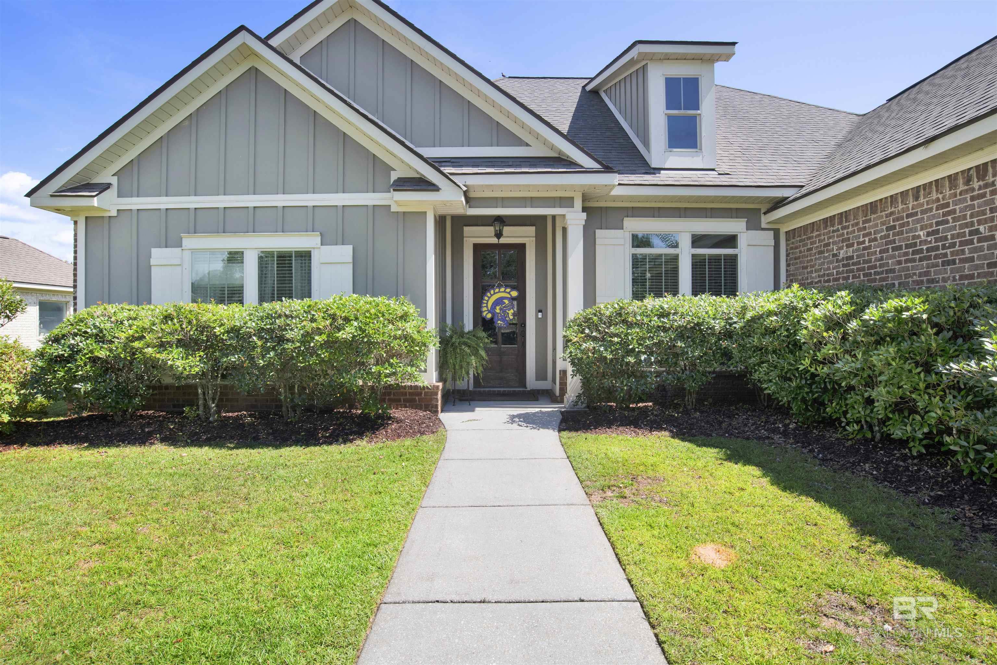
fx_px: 498
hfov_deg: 90.0
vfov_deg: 67.4
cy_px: 332
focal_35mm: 18
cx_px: 498
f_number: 11
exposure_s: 1/200
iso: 200
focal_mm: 18
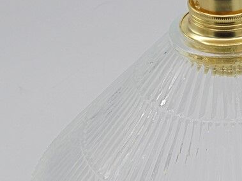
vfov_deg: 9.7
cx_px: 246
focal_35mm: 152
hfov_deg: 12.8
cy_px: 150
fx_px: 1062
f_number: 5.6
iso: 100
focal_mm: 11.5
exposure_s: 1/200
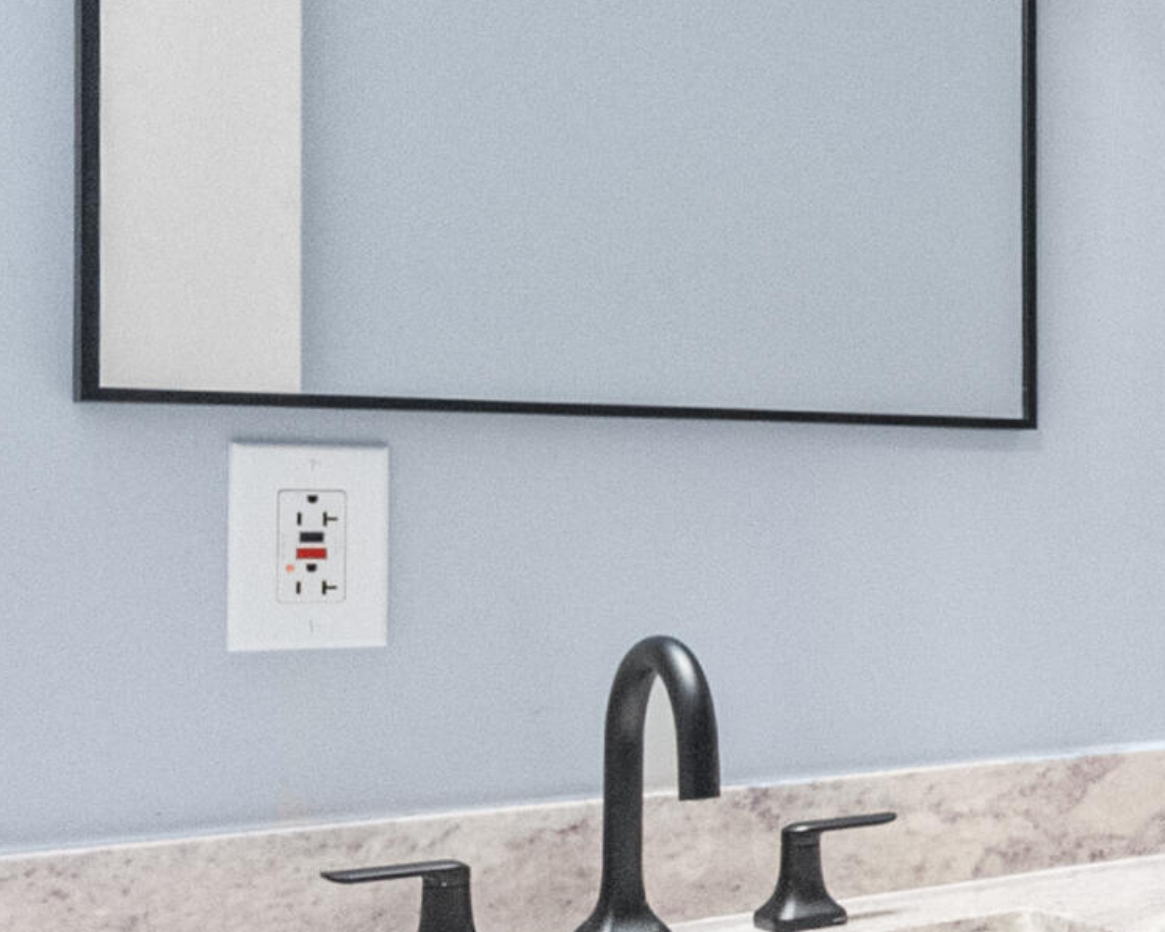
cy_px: 406
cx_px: 1755
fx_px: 1827
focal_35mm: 53
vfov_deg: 28.6
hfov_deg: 25.9
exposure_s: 1/40
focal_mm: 14
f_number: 8
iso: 12800
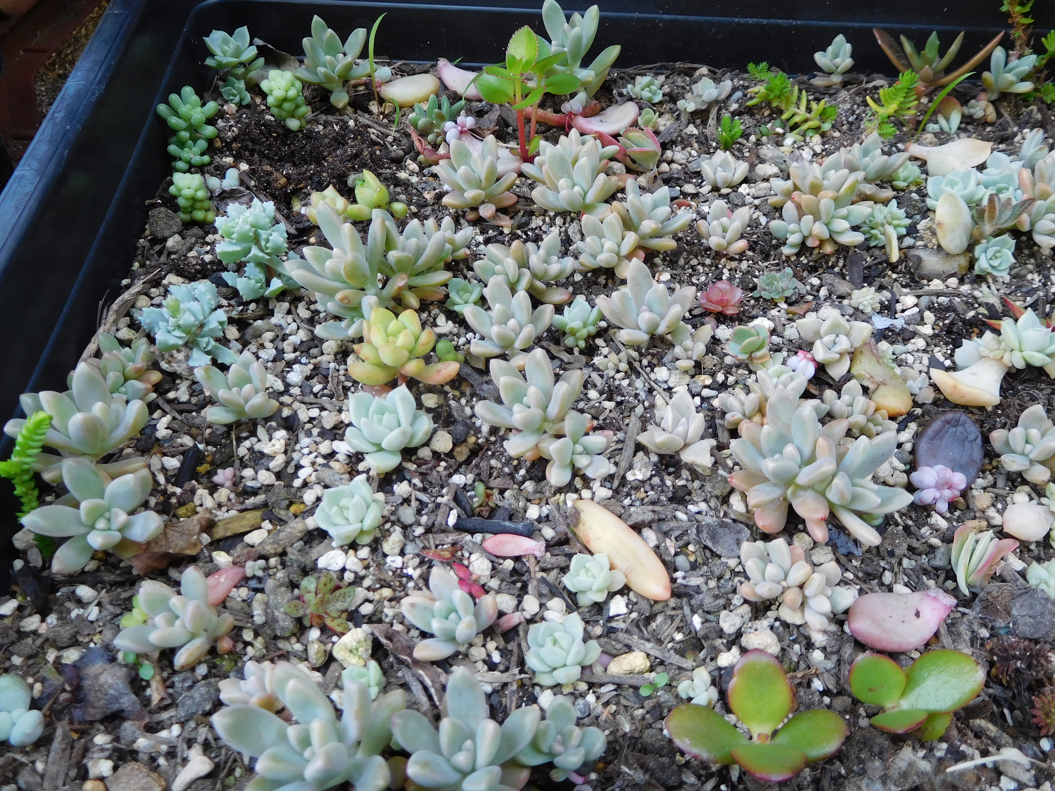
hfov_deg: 69.4
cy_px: 396
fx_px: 762
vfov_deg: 54.9
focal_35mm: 25
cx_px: 528
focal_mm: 4.5
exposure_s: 1/30
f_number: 3.4
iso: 125
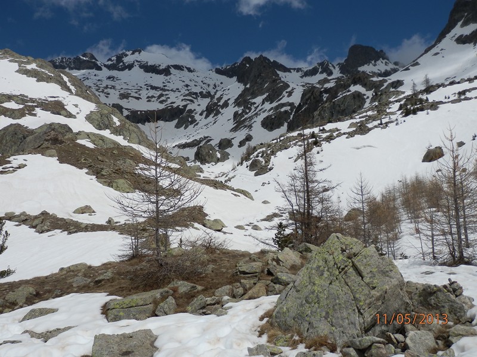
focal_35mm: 27
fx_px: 372
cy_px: 178
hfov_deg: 65.3
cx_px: 238
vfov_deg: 51.4
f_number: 9
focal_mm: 5
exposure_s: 1/640
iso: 80
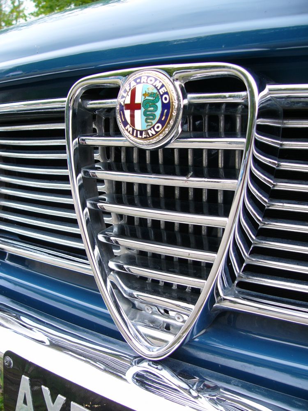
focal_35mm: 36
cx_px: 154
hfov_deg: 39.7
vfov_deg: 51.4
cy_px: 206
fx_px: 427
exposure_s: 1/60
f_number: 2.8
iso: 50
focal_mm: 6
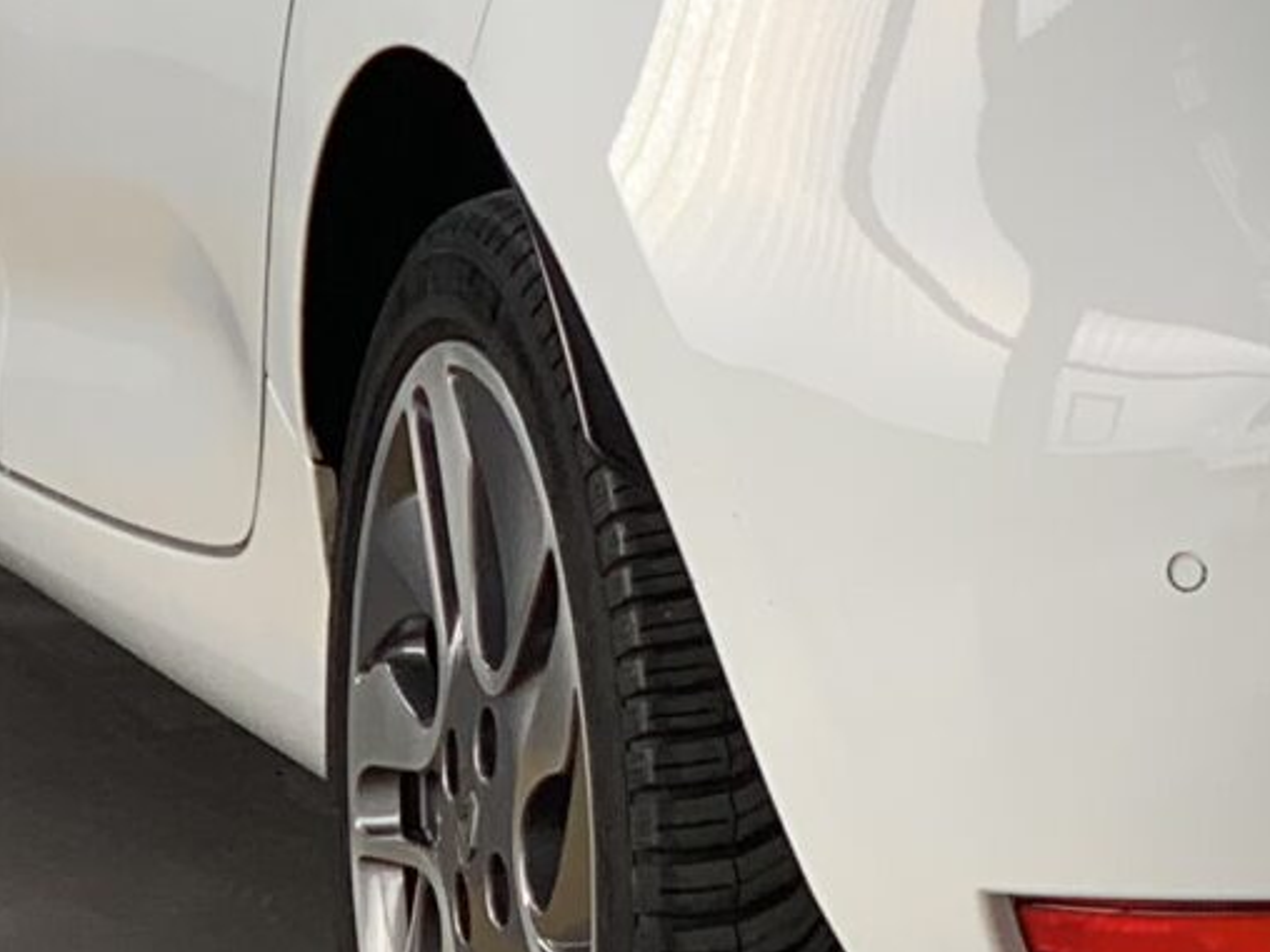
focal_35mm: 262
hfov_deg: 7.5
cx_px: 1792
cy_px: -102
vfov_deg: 5.7
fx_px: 9612
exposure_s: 1/156
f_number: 2.4
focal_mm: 6
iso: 16
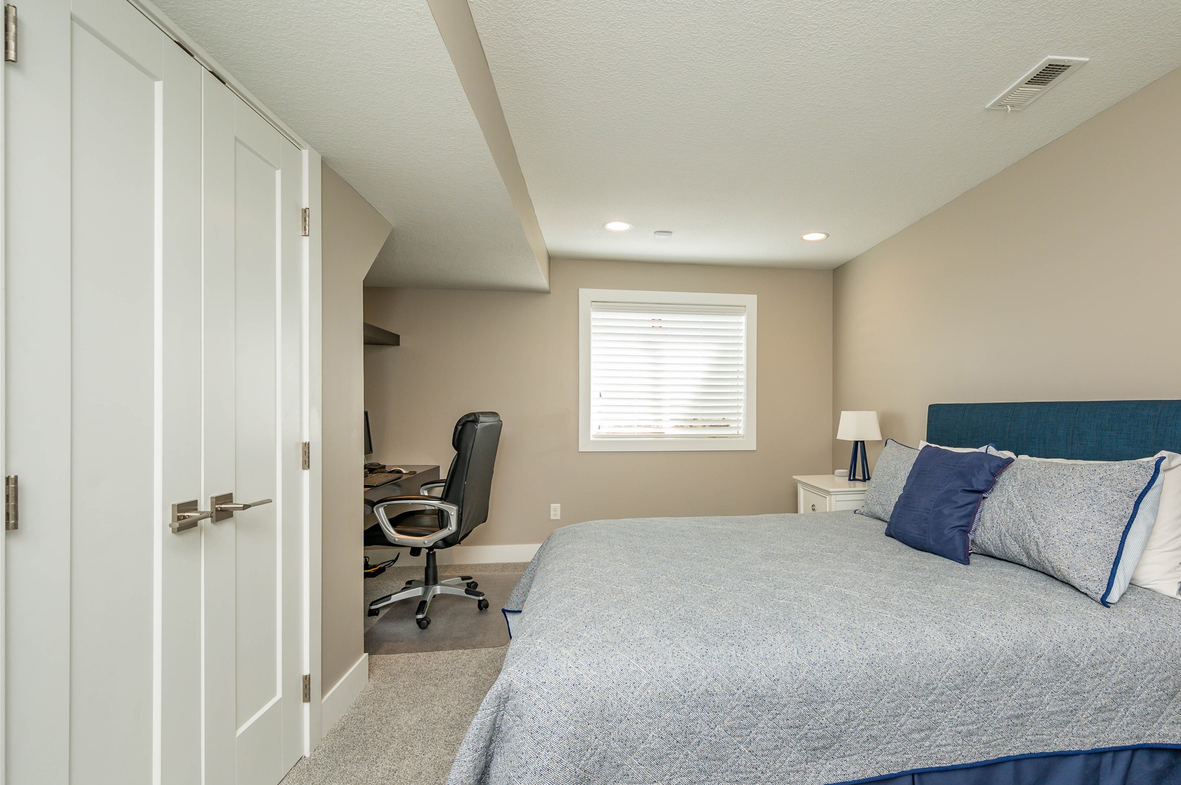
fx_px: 524
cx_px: 674
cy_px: 418
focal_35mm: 16
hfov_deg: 96.1
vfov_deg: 73.6
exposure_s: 1/100
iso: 500
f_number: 9
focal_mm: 14
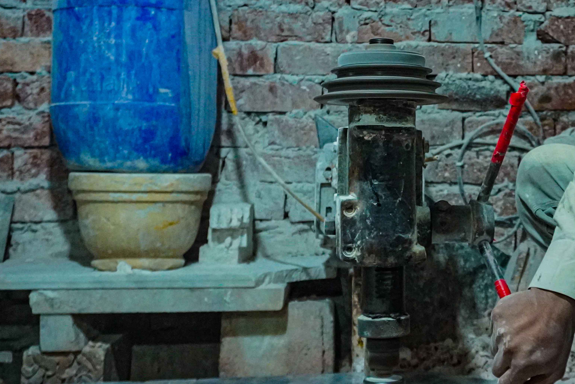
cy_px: 131
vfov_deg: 22.2
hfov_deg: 31.2
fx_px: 974
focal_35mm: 61
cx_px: 534
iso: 3200
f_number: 5
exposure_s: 1/60
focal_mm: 21
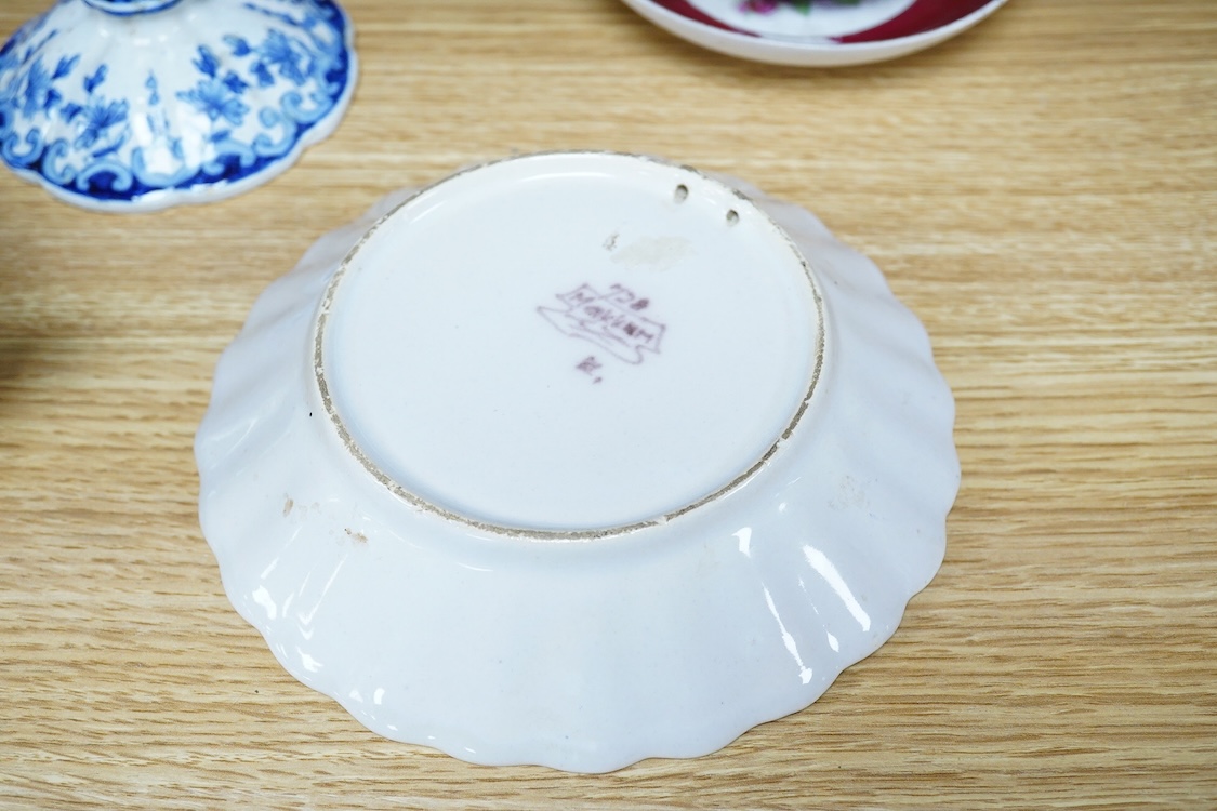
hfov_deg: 43.6
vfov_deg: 29.9
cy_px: 406
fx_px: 1521
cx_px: 608
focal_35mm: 45
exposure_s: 1/160
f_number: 8
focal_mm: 30
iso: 2500
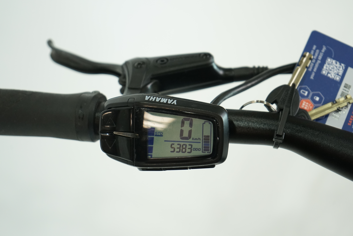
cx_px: 176
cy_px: 118
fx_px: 686
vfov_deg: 19.5
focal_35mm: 70
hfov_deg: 28.8
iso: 1600
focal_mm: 70
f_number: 5.6
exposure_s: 1/200
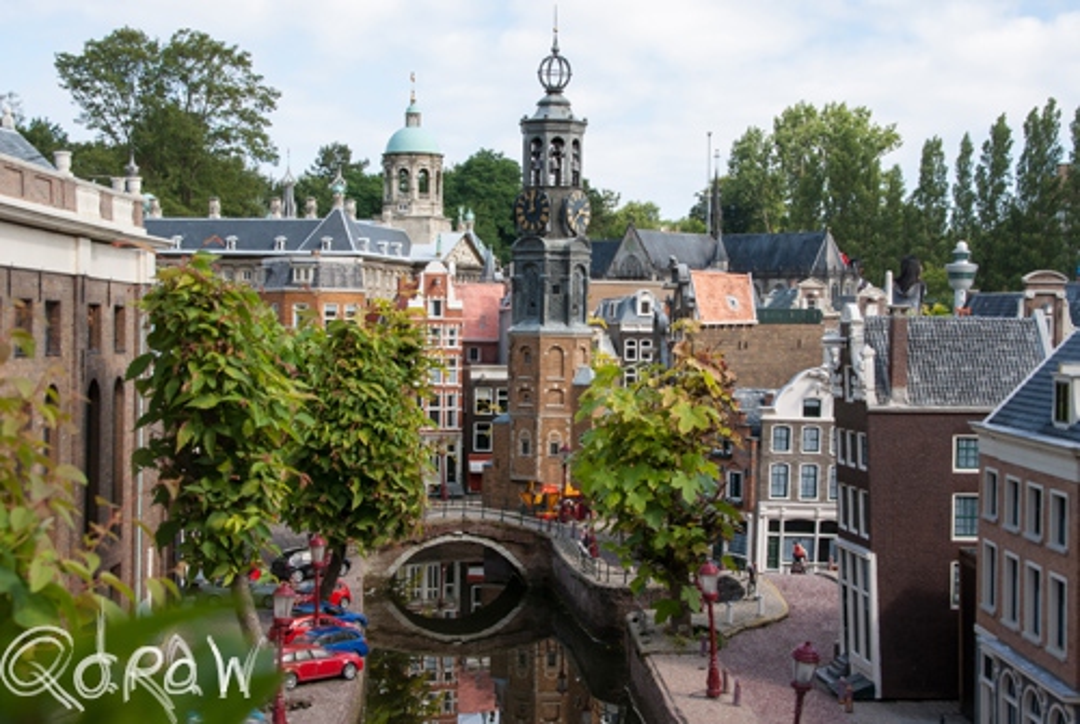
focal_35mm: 52
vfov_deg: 25.8
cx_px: 540
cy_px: 362
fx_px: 1577
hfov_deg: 37.8
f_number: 9
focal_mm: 35
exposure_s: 1/80
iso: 100
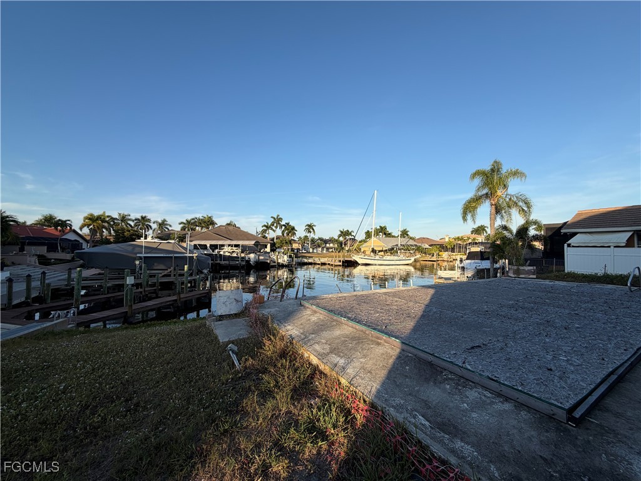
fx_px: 259
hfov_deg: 102.1
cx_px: 320
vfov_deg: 85.7
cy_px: 240
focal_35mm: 14
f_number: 2.2
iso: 32
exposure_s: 1/770
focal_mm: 2.22
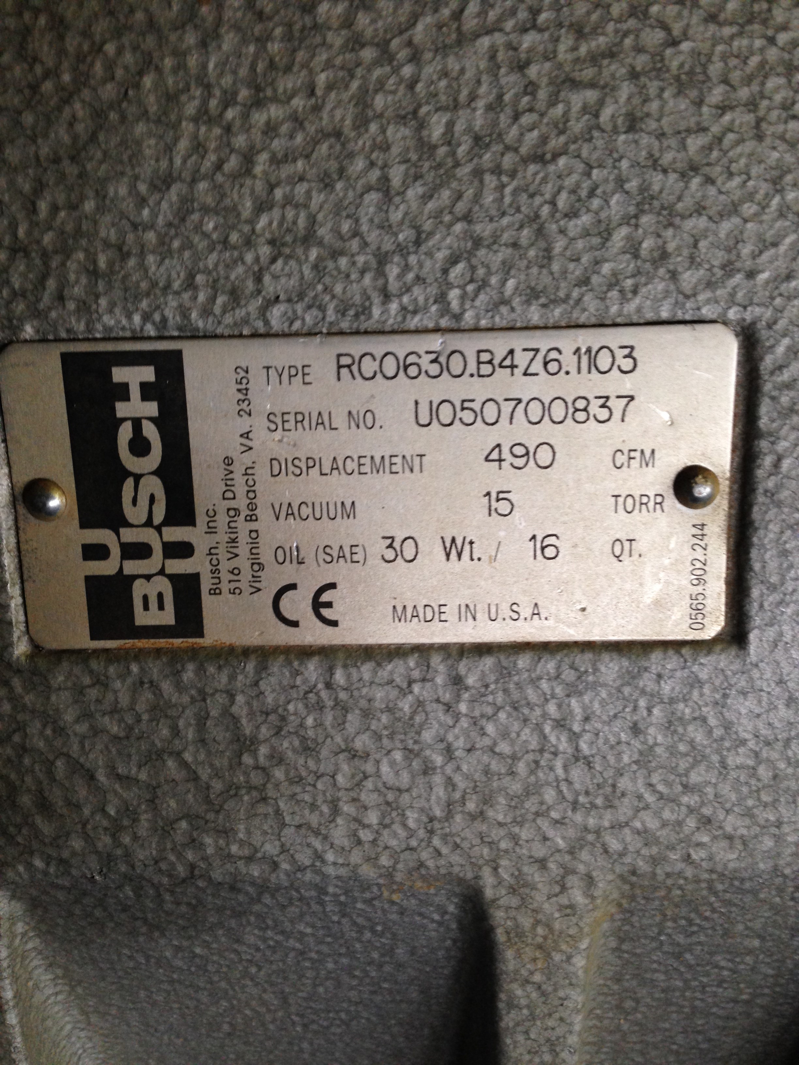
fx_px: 1016
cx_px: 400
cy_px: 532
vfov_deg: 55.4
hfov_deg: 42.9
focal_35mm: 33
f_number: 2.4
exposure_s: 1/20
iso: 125
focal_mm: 4.12
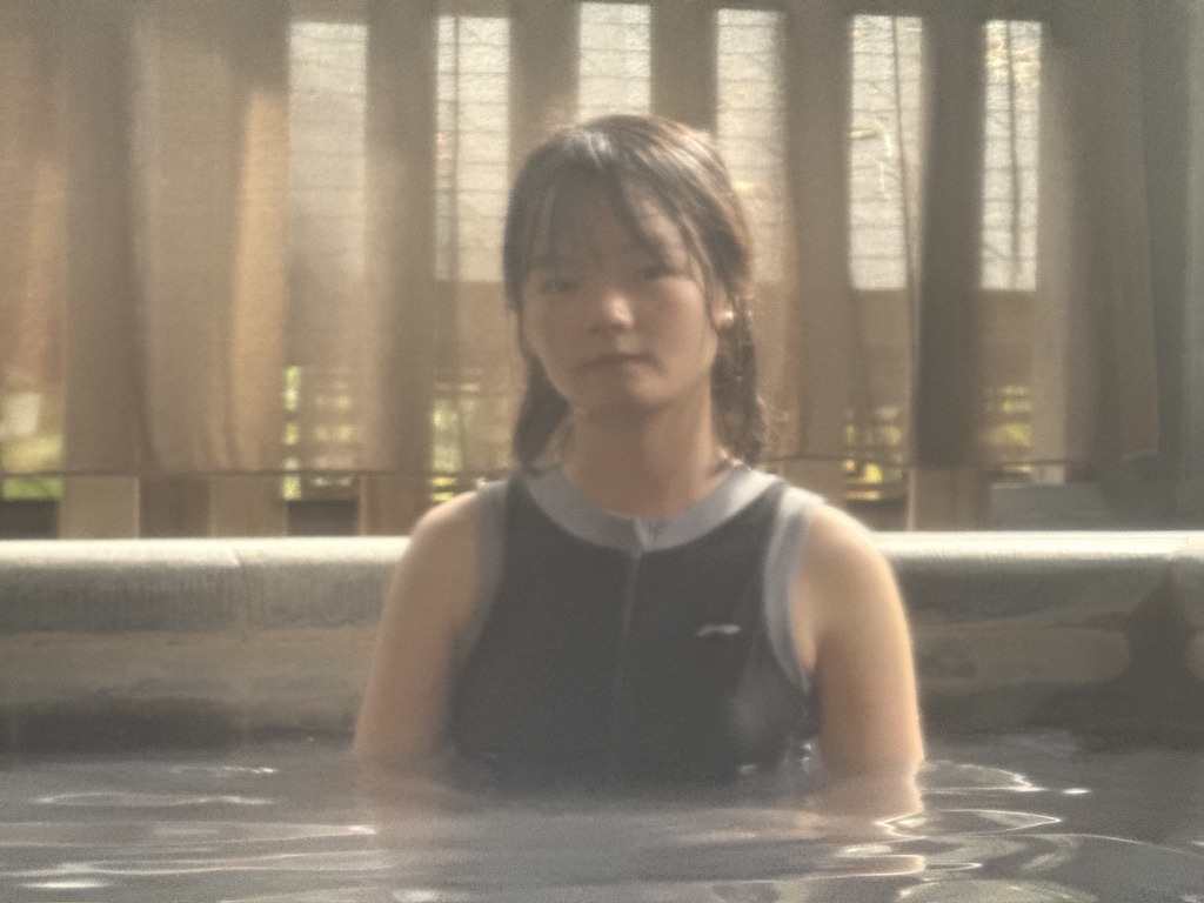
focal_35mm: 120
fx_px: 4174
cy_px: 452
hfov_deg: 16.4
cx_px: 602
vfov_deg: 12.3
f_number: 2.8
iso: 400
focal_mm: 15.66
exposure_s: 1/81
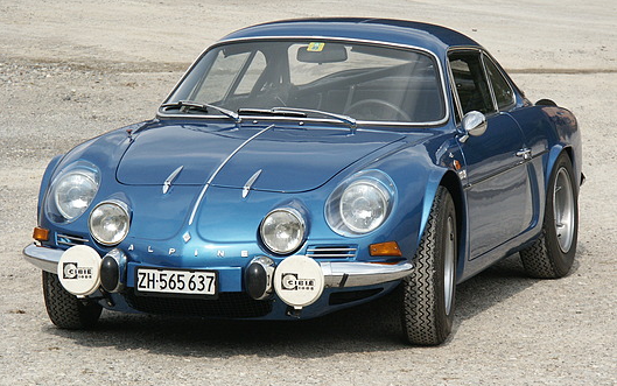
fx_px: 3431
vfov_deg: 6.4
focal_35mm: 204
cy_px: 203
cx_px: 307
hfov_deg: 10.3
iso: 100
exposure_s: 1/500
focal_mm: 48.45
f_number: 5.6
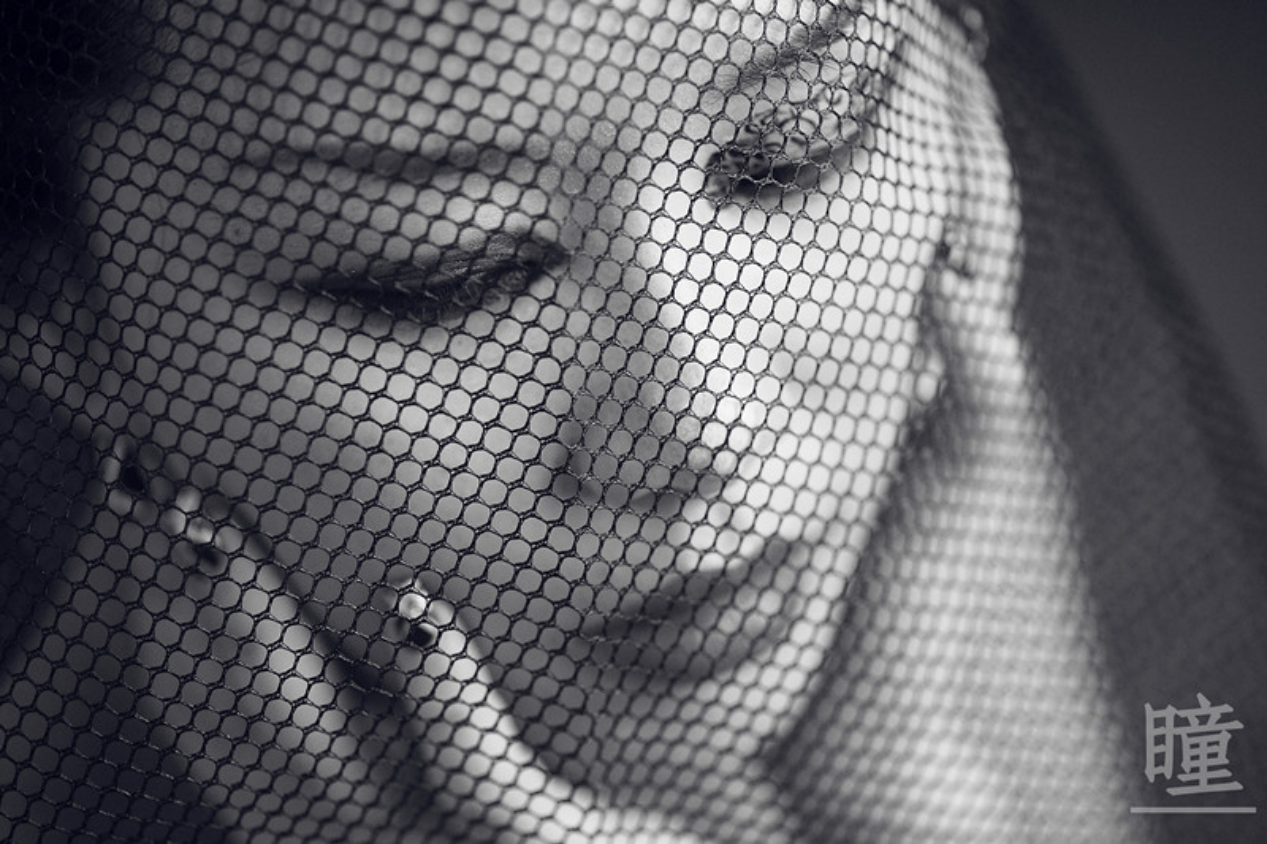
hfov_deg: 20.4
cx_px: 634
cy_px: 422
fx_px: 3518
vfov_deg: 13.7
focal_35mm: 100
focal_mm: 100
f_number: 2.8
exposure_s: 1/80
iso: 800
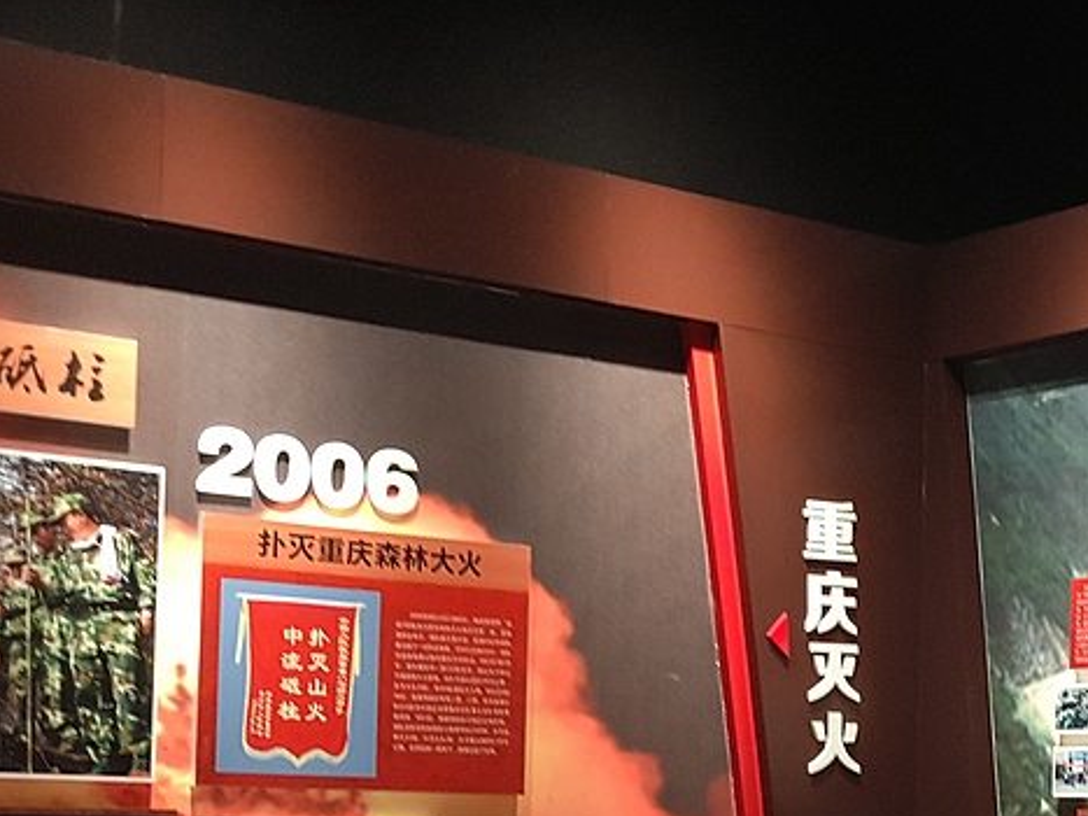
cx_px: 1100
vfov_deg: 17.0
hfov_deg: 22.1
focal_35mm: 85
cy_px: 830
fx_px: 2671
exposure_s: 1/33
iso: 200
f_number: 2.2
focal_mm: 4.73
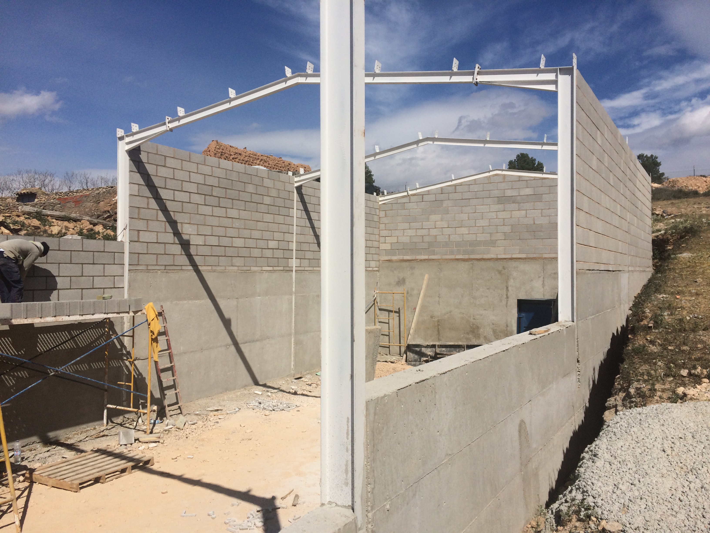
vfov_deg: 48.2
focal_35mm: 29
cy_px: 266
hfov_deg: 61.7
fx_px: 595
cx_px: 355
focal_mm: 4.15
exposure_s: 1/6849
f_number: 2.2
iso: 32
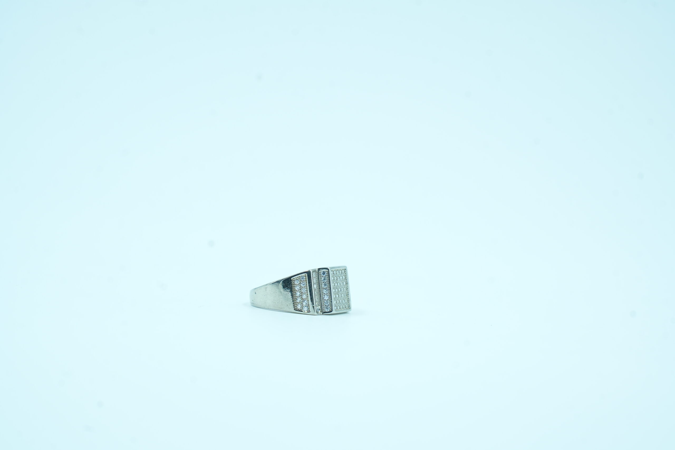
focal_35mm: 105
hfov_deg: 19.5
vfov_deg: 13.0
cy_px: 225
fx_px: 1969
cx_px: 338
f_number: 8
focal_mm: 105
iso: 400
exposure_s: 1/125
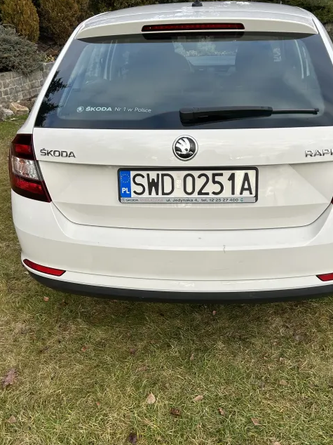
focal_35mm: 35
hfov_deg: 40.6
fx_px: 449
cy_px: 216
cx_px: 189
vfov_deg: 52.6
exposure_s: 1/814
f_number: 1.5
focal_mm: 5.7
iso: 50
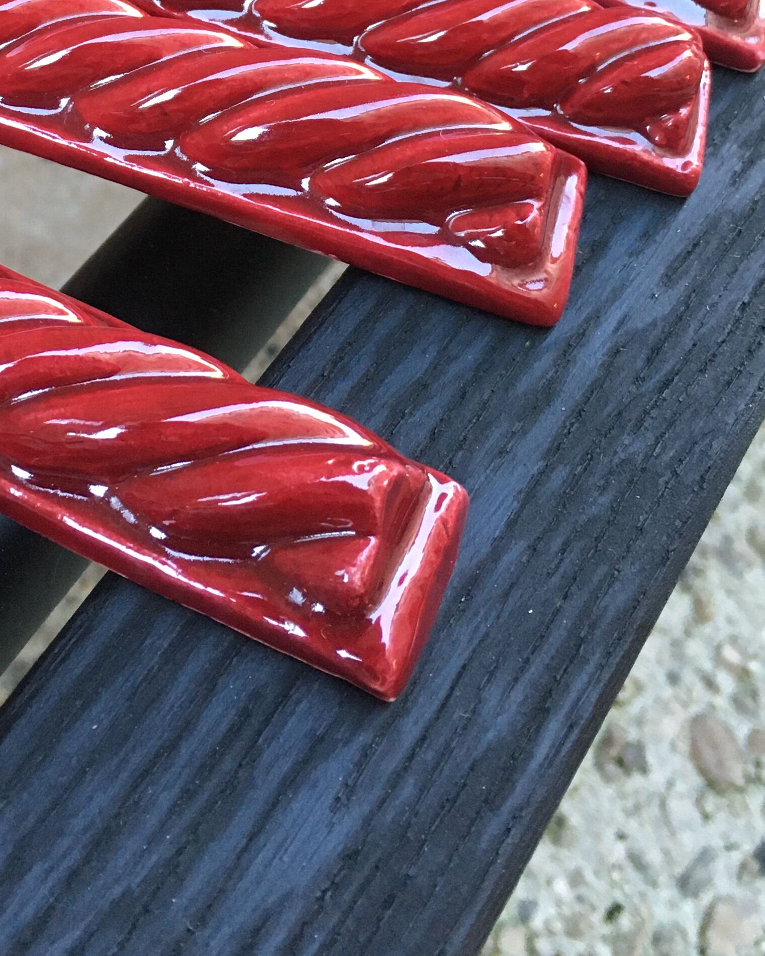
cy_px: -40
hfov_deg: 25.1
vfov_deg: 29.0
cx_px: 181
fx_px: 1698
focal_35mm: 60
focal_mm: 4.15
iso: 200
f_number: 2.2
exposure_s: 1/33
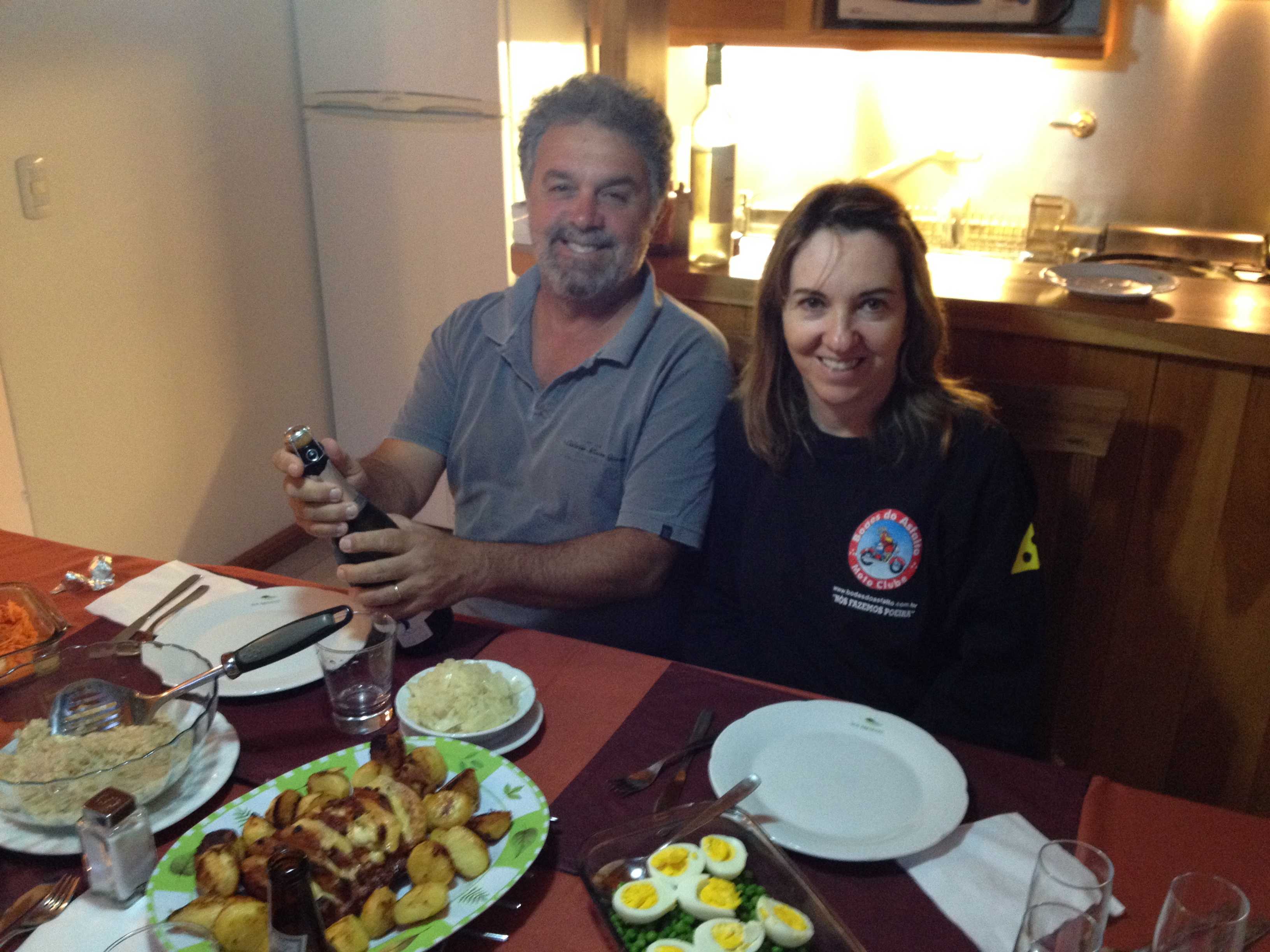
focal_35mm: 35
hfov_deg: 52.6
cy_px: 476
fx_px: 1284
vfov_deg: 40.7
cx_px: 635
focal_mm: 4.28
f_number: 2.4
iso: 320
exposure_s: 1/20
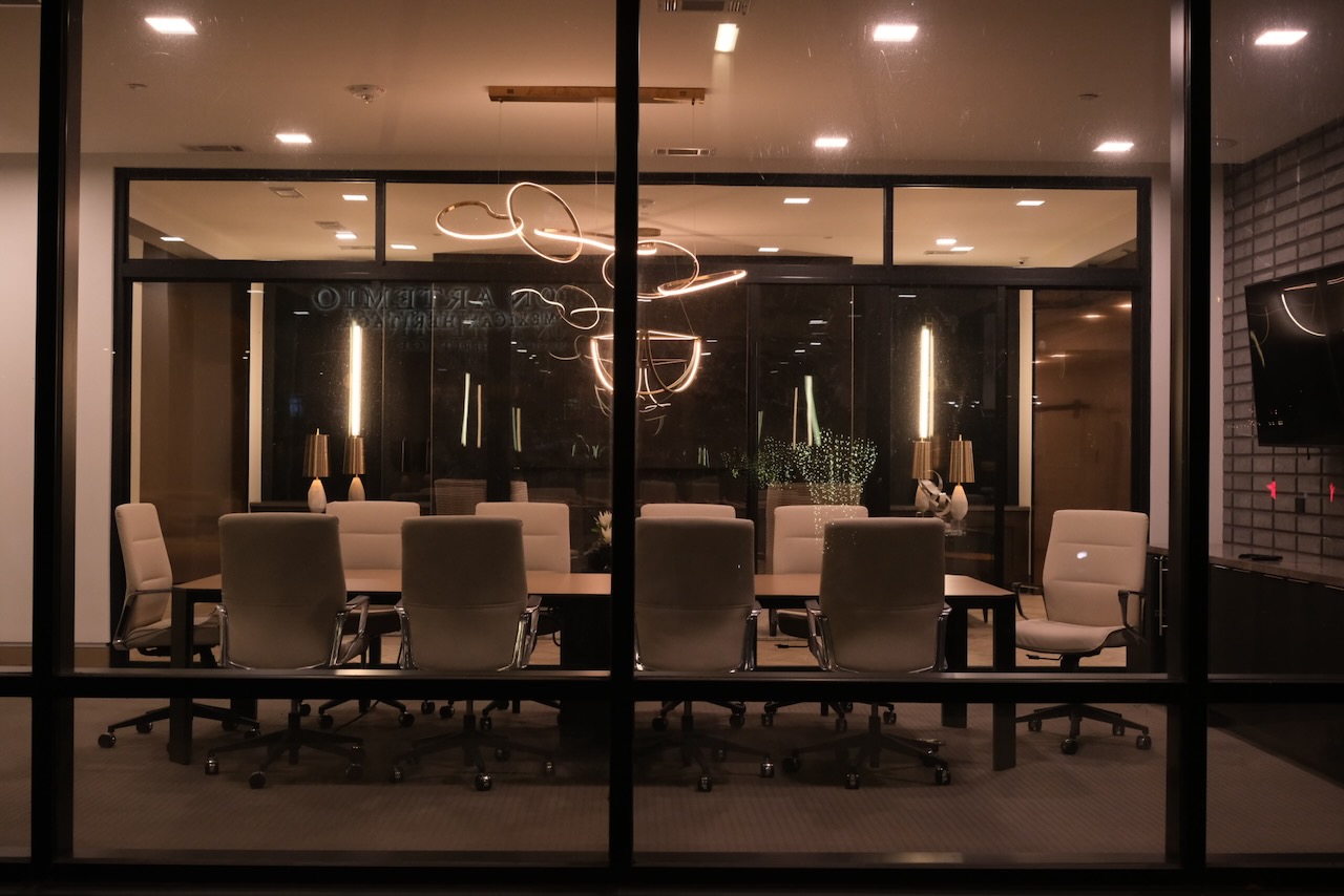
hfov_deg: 47.4
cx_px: 672
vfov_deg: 32.6
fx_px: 1531
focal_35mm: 41
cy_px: 448
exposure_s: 1/100
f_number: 4.5
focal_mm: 27
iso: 2500
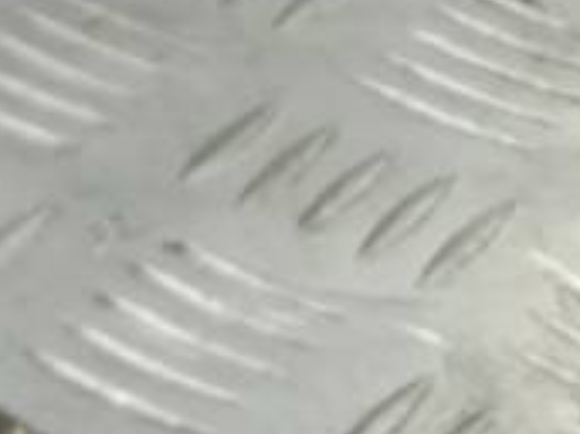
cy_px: 926
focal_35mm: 150
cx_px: -895
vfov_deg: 9.2
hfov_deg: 10.8
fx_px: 2512
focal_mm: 4.6
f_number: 1.8
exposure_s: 1/50
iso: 80
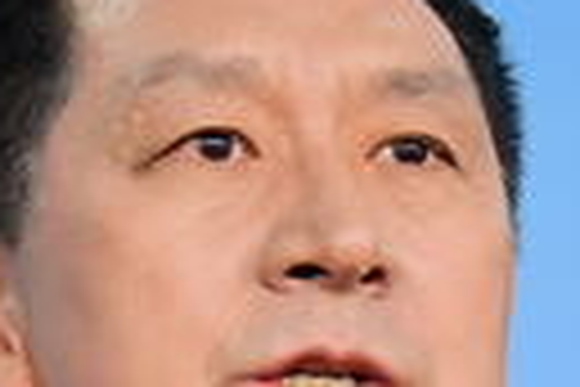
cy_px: 659
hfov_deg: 3.7
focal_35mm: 555
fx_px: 8941
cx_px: -544
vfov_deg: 2.5
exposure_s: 1/250
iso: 3200
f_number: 5.6
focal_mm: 112
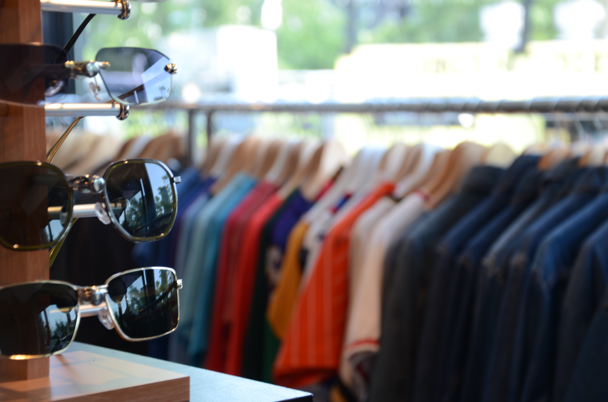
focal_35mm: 87
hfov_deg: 23.4
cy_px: 201
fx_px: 1466
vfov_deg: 15.6
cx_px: 304
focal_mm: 58
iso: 100
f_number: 5
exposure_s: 1/20
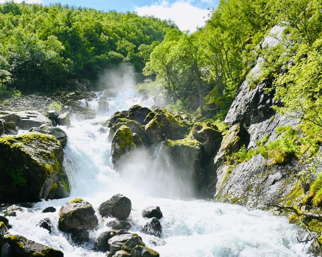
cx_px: 149
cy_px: 129
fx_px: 332
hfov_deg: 51.7
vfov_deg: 42.4
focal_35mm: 35
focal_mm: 20.5
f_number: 6.3
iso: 100
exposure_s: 1/320
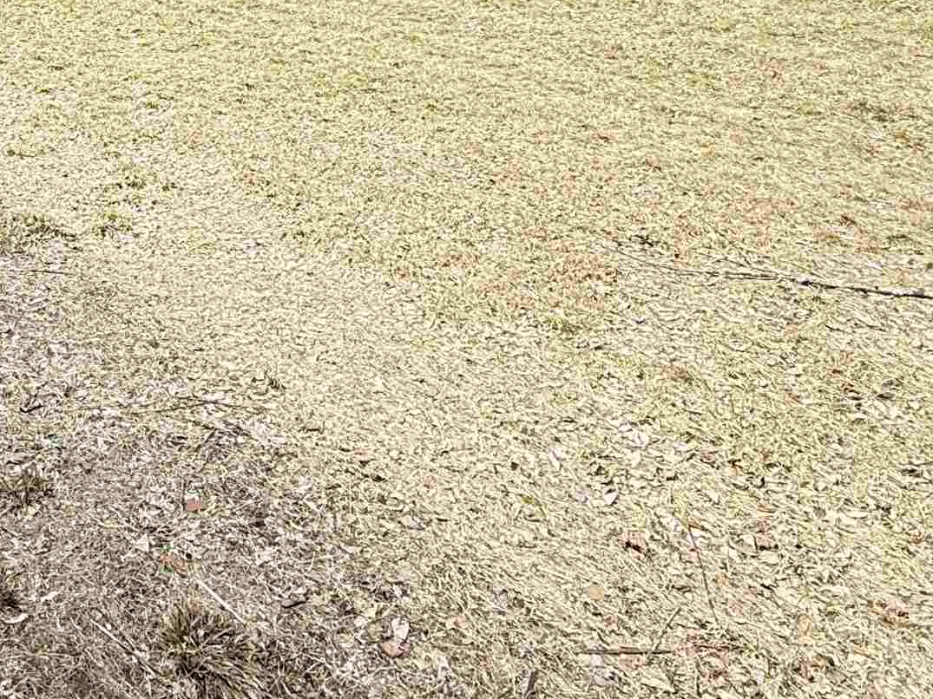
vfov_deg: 33.5
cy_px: 32
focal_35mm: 40
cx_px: 76
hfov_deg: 42.5
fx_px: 1078
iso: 64
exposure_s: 1/175
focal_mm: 2.22
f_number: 2.2
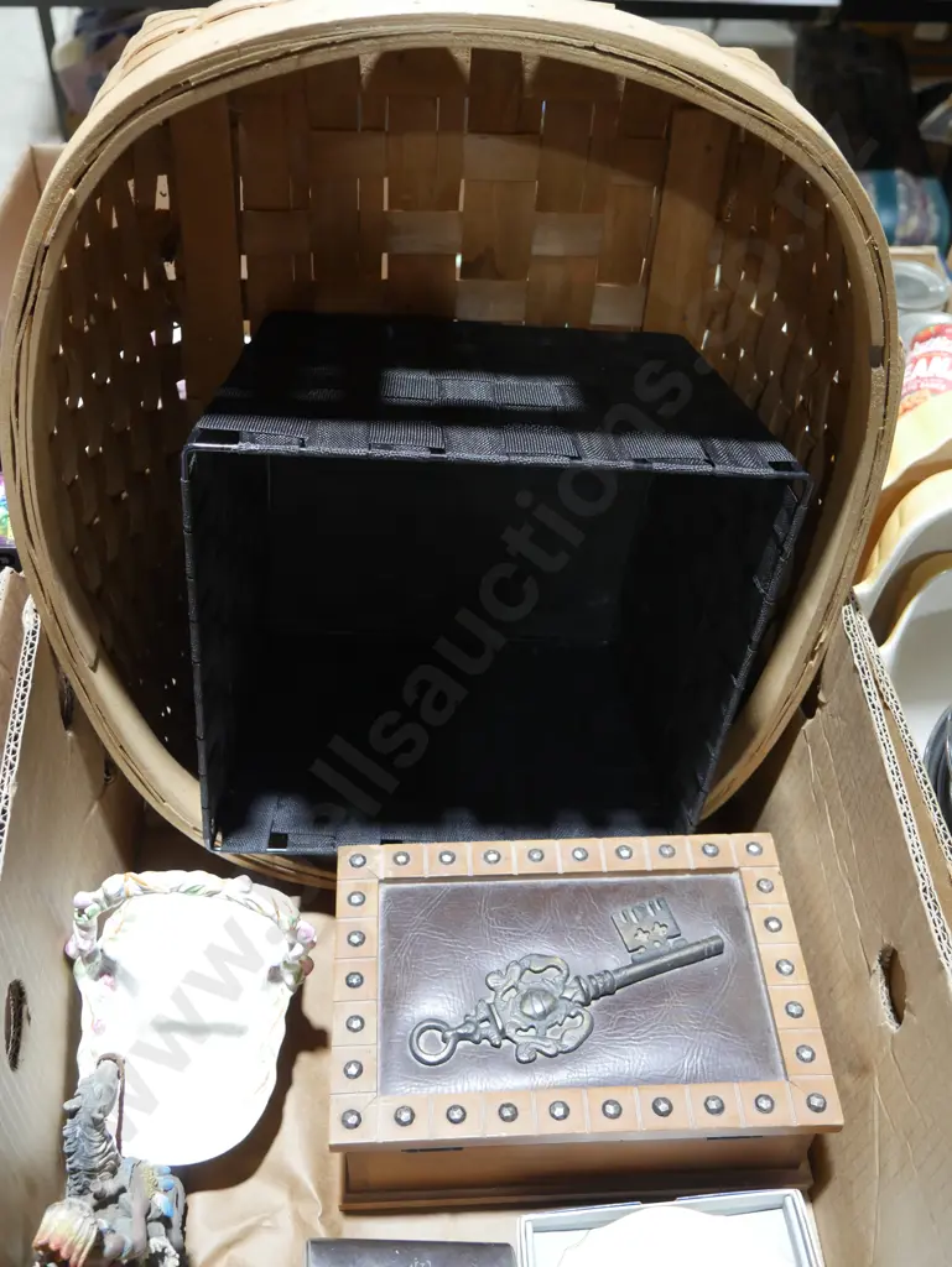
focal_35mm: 34
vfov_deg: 53.9
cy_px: 634
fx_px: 1246
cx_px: 476
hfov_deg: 41.8
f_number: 4
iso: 640
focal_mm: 17
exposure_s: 1/60
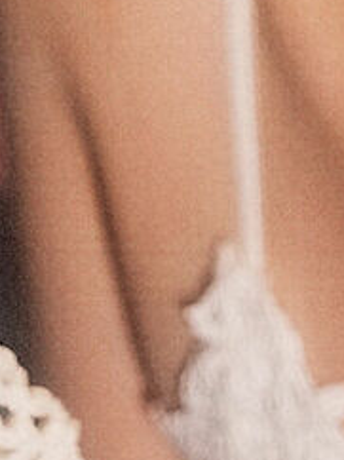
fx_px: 6902
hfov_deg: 2.9
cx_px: 450
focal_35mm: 520
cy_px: -296
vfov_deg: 3.8
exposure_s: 1/30
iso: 160
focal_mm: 55
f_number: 2.8
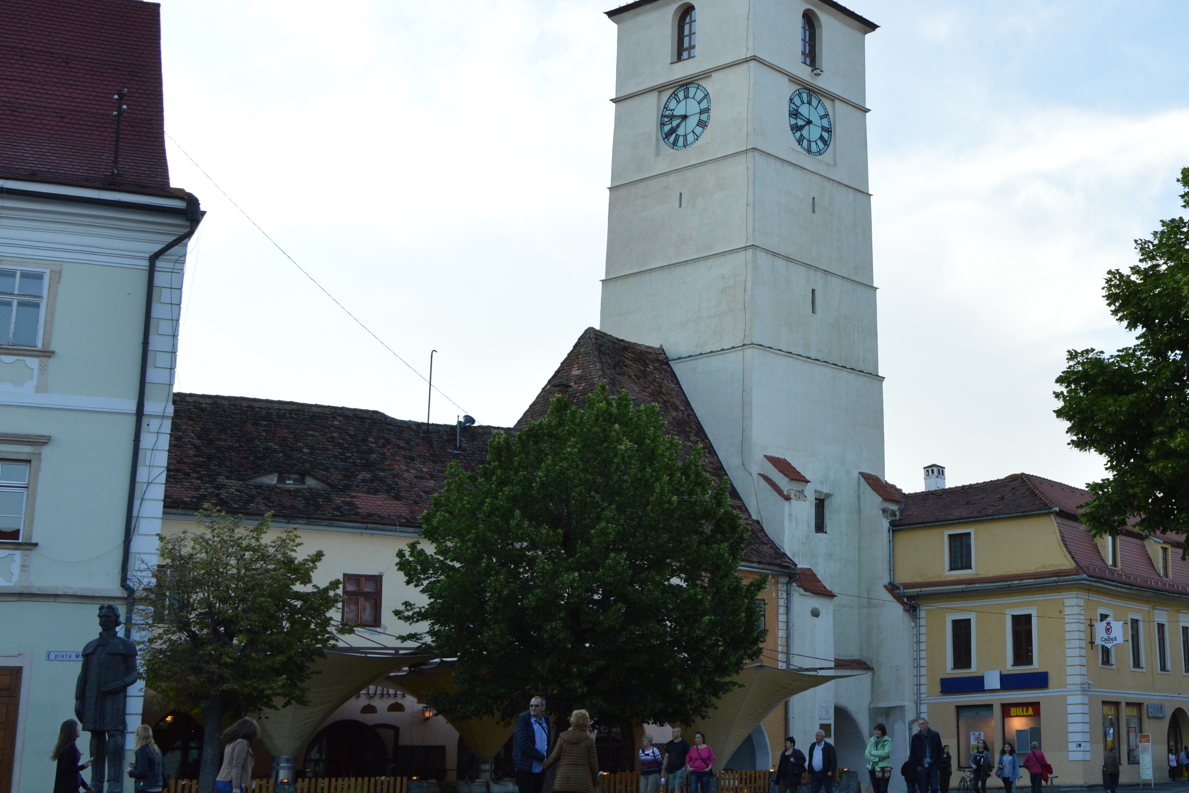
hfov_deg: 36.2
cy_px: 367
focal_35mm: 53
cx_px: 979
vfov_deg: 25.6
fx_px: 1745
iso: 400
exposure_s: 1/500
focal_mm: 21
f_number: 5.6
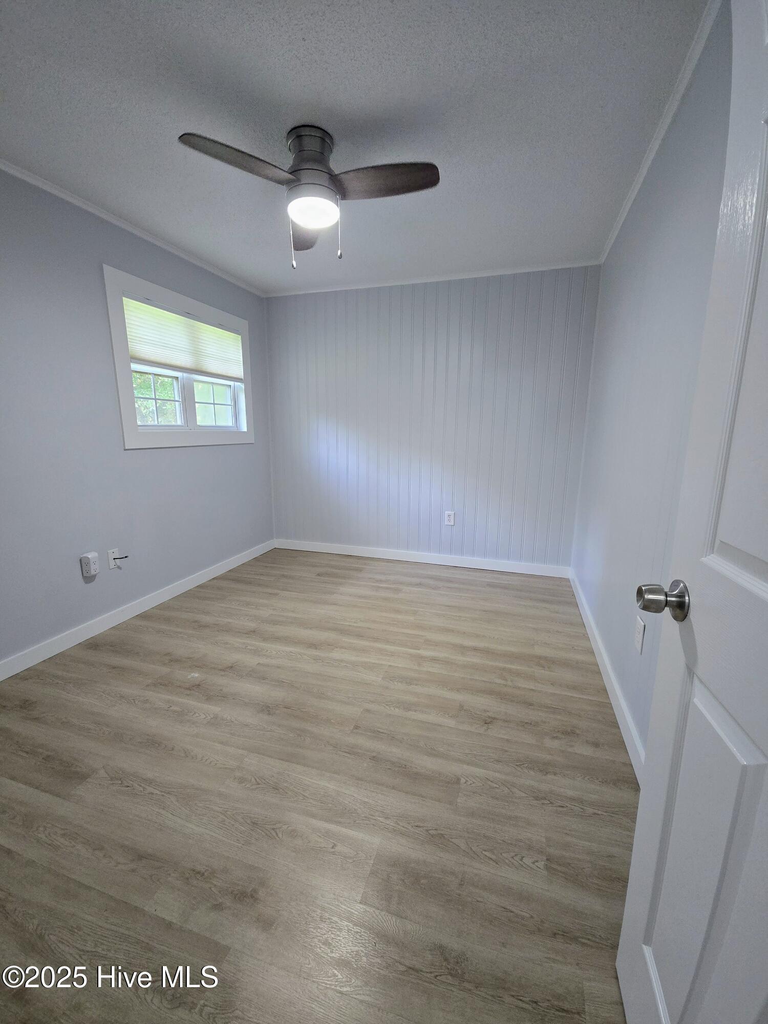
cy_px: 512
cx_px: 384
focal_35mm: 13
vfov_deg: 106.2
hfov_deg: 89.9
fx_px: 385
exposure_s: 1/60
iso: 320
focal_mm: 2.2
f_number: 2.2
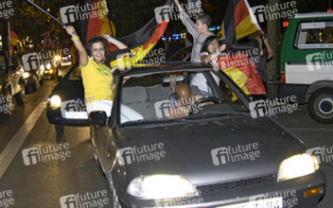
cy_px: 83
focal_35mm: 47
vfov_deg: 27.4
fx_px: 427
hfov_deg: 42.6
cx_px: 154
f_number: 3.5
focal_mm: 24
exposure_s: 1/30
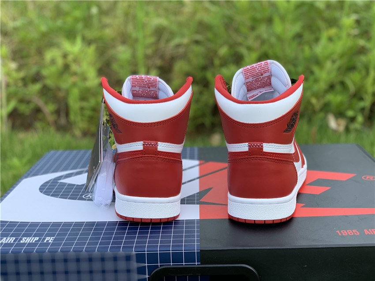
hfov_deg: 36.8
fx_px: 563
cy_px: 140
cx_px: 188
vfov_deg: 28.0
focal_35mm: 52
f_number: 2.4
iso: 16
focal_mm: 6
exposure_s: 1/186
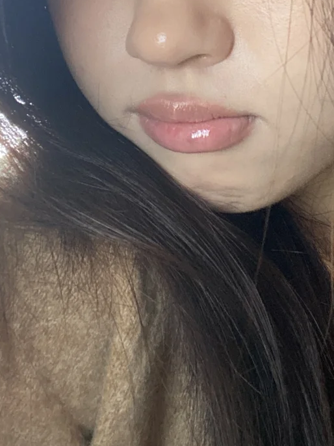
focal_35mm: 63
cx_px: 273
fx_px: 811
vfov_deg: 29.4
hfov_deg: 22.9
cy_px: 37
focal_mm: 2.71
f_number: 2.2
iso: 400
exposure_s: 1/60
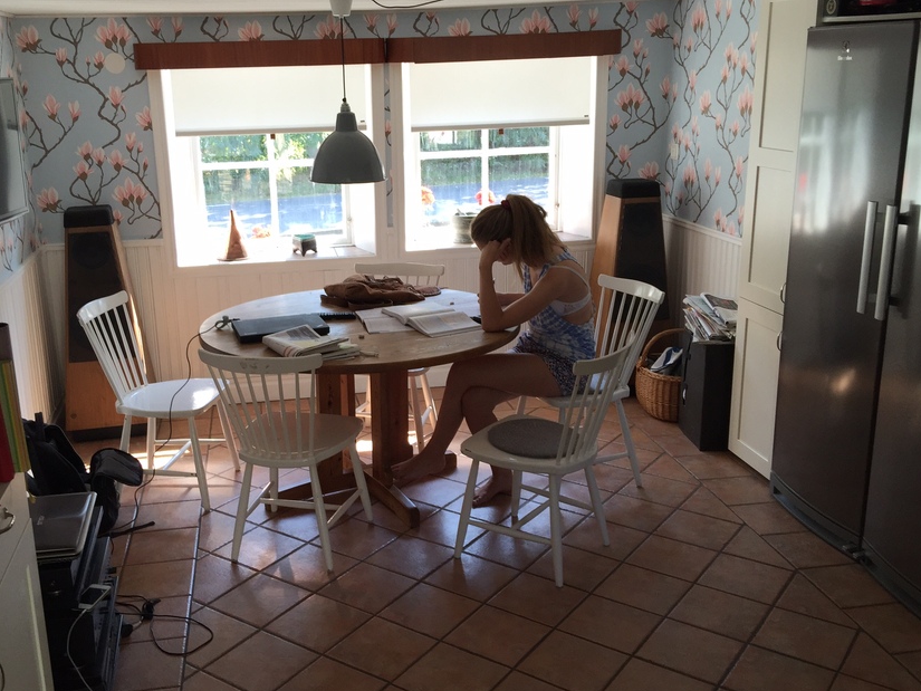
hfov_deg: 51.2
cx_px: 400
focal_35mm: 36
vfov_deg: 39.7
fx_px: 958
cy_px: 348
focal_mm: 4.15
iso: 40
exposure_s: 1/120
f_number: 2.2
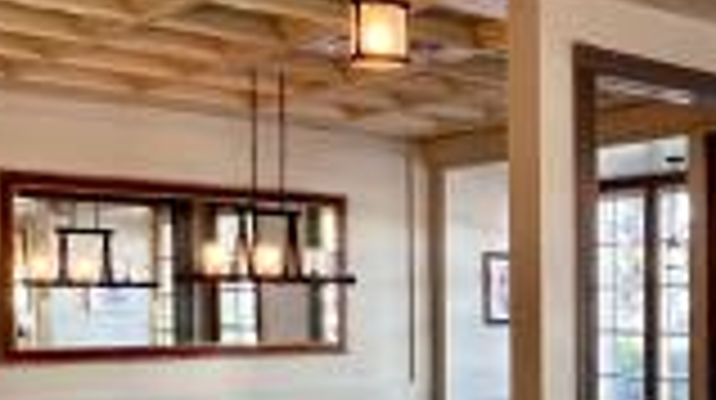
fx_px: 1081
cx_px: 869
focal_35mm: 57
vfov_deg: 20.7
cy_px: 337
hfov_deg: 30.7
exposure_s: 1/120
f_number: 1.8
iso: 200
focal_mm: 1.57
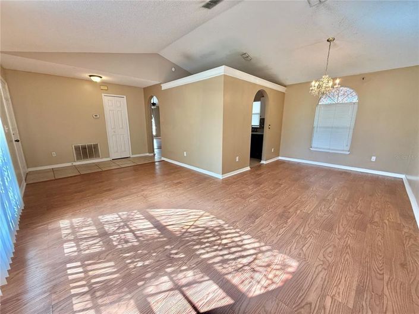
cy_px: 157
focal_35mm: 14
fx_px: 169
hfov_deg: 102.1
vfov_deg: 85.6
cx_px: 210
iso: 160
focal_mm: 2.22
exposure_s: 1/99
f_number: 2.2
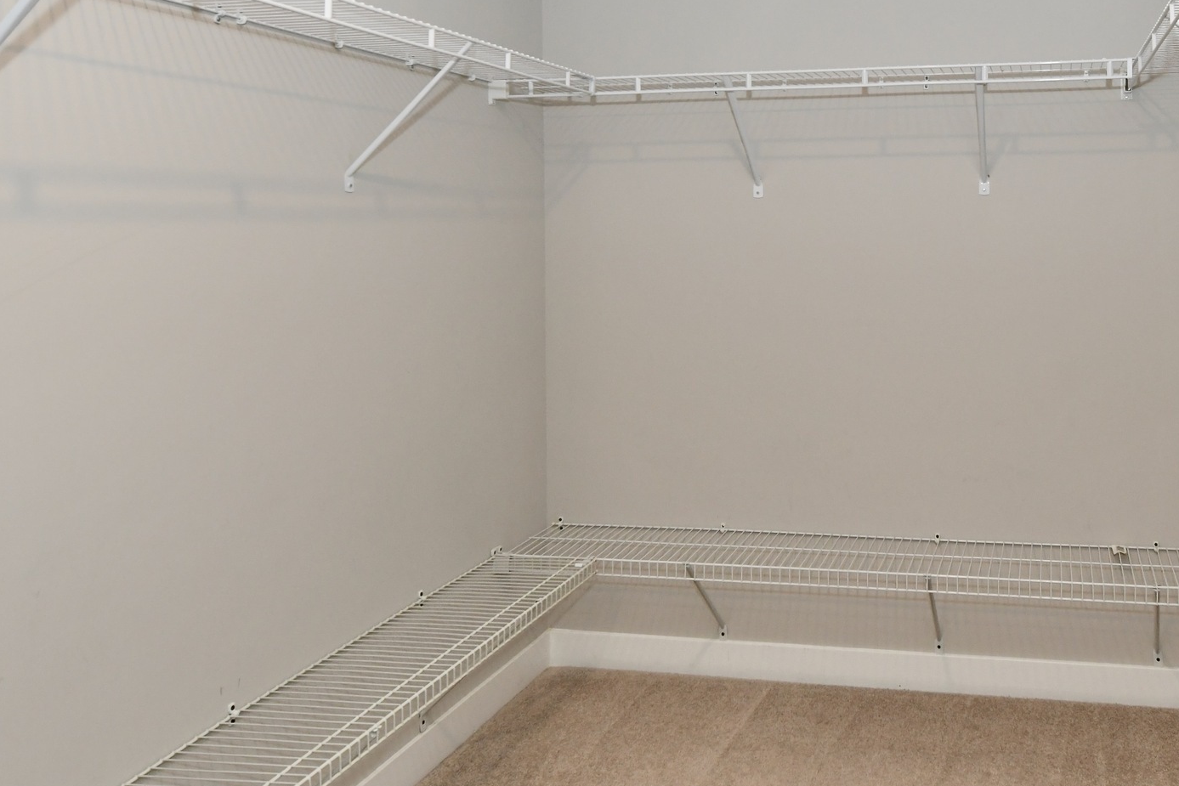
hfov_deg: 58.0
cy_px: 255
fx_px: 1015
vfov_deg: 41.7
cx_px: 842
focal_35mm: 31
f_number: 6.3
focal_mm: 14
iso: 640
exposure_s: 1/60
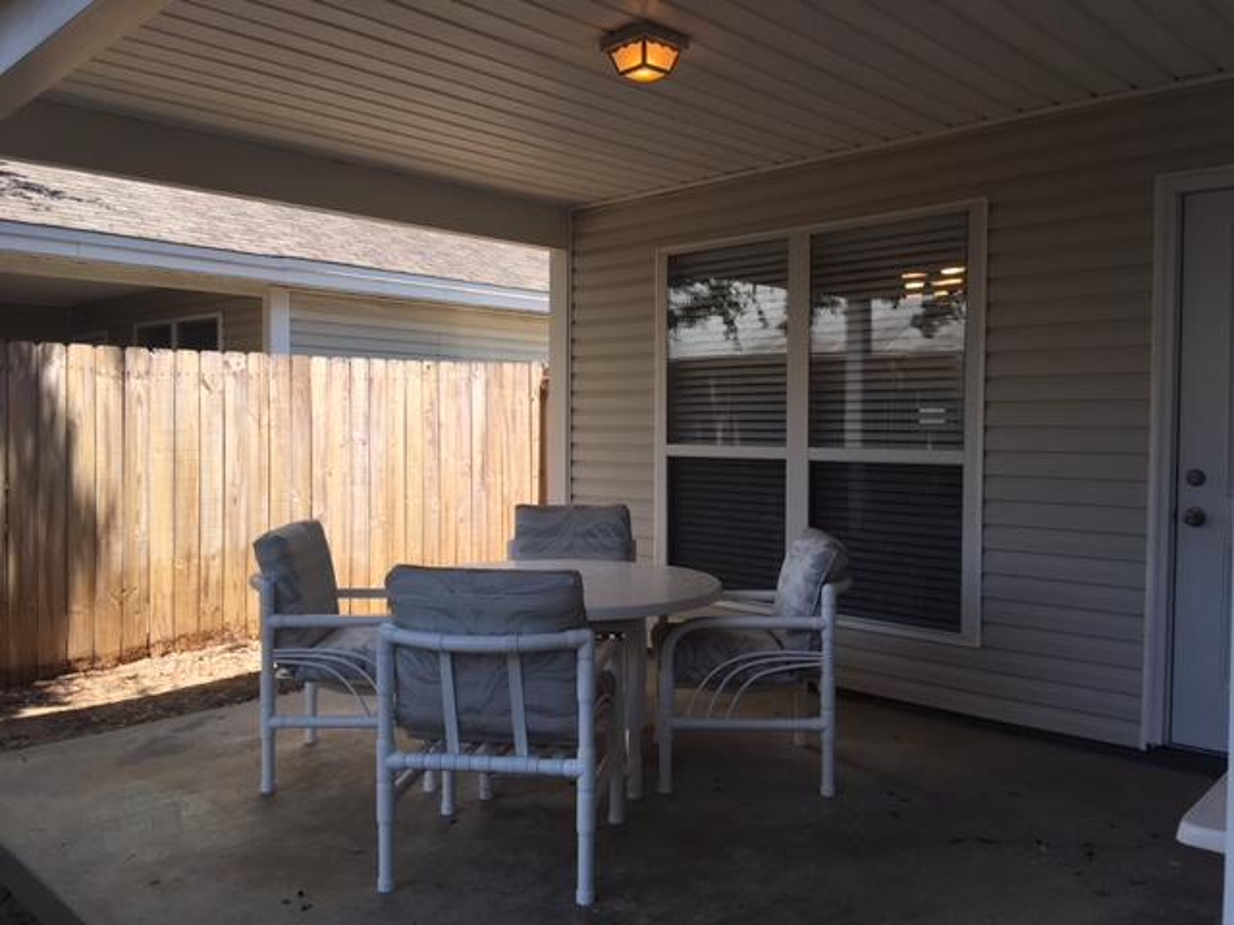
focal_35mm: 29
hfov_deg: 61.7
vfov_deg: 48.2
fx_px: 1034
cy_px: 462
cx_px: 617
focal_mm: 4.15
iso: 25
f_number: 2.2
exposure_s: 1/460
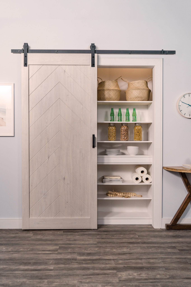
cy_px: 144
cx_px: 96
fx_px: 279
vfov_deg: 54.4
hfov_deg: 37.8
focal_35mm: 35
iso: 500
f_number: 4
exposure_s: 1/125
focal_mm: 35
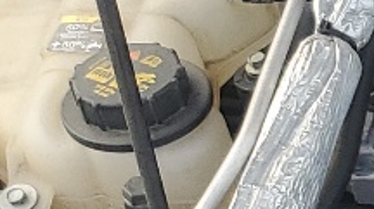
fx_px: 2081
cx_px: 1122
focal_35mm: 210
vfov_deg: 5.5
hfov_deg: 8.6
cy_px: 582
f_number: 1.5
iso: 50
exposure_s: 1/294
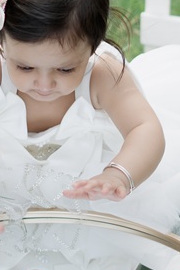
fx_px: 1042
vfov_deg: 14.7
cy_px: 110
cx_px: 32
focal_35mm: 139
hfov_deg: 9.8
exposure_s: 1/320
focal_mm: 50
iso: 200
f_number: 1.8
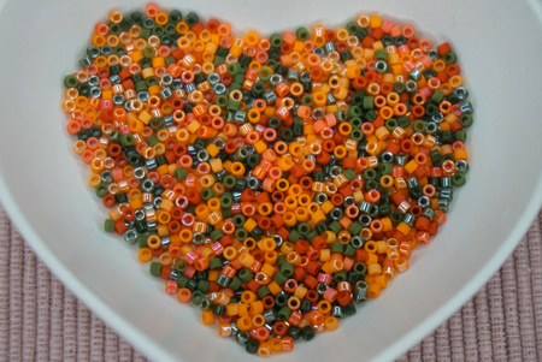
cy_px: 181
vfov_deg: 18.2
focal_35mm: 75
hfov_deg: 27.0
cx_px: 271
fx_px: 1130
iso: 500
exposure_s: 1/80
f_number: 5.6
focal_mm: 50
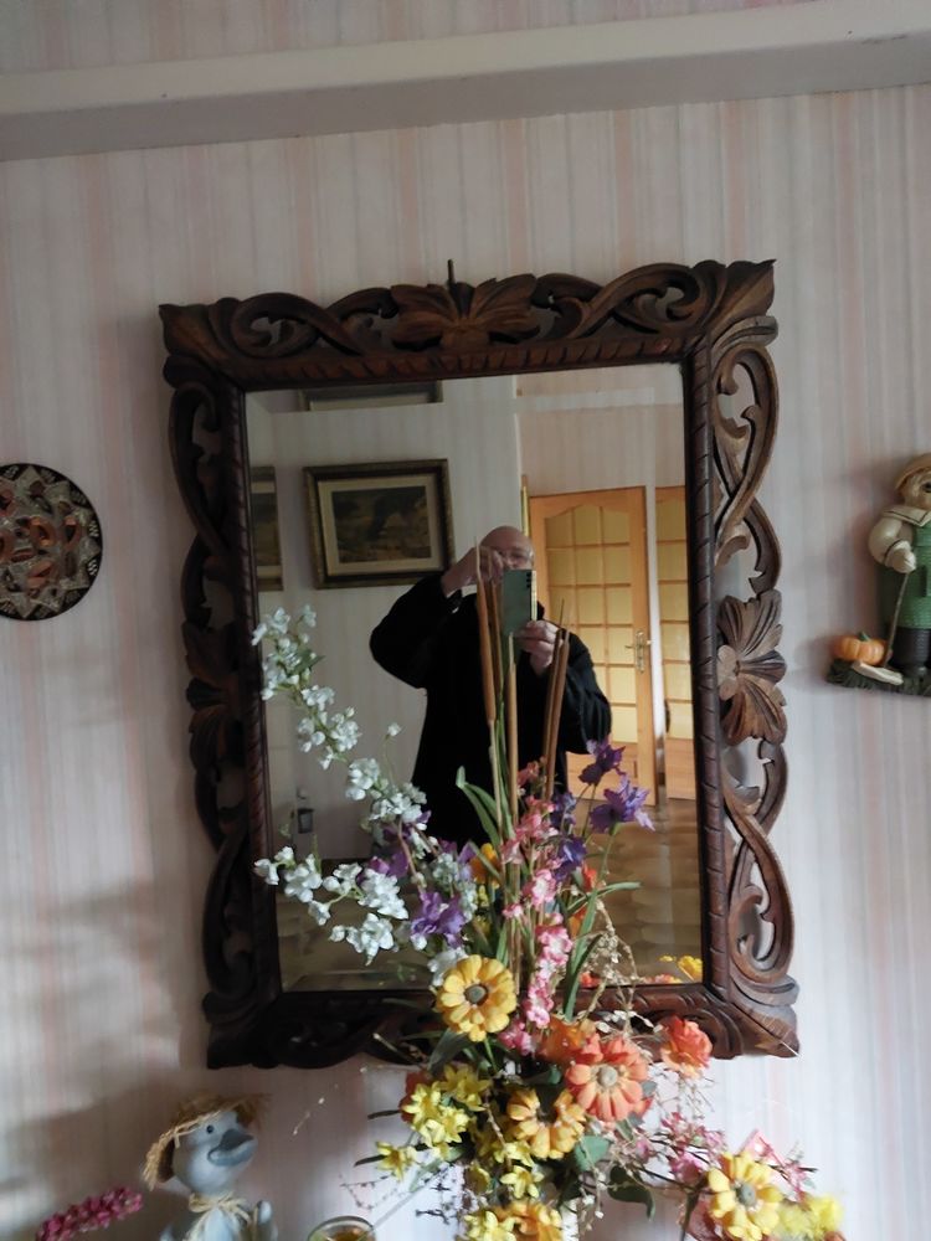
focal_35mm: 30
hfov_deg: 46.8
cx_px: 466
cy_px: 620
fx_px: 1076
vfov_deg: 60.0
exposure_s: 1/24
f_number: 1.8
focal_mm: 4.6
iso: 1250
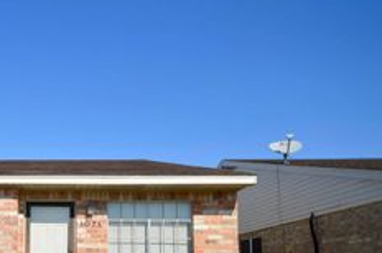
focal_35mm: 42
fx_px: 446
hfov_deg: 41.1
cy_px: 228
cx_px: 10
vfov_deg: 30.3
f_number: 9
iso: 100
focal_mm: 13
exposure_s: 1/320
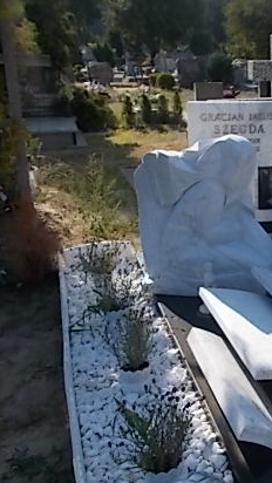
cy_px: 258
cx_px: 317
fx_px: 564
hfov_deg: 24.8
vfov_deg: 46.4
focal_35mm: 44
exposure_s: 1/100
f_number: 8
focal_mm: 4.6
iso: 80
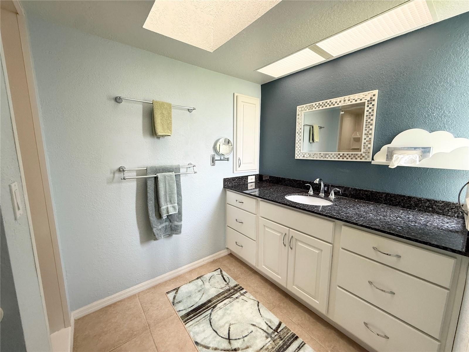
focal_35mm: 14
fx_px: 190
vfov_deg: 85.7
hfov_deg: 102.1
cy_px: 176
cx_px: 234
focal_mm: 2.22
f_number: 2.2
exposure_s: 1/120
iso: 160
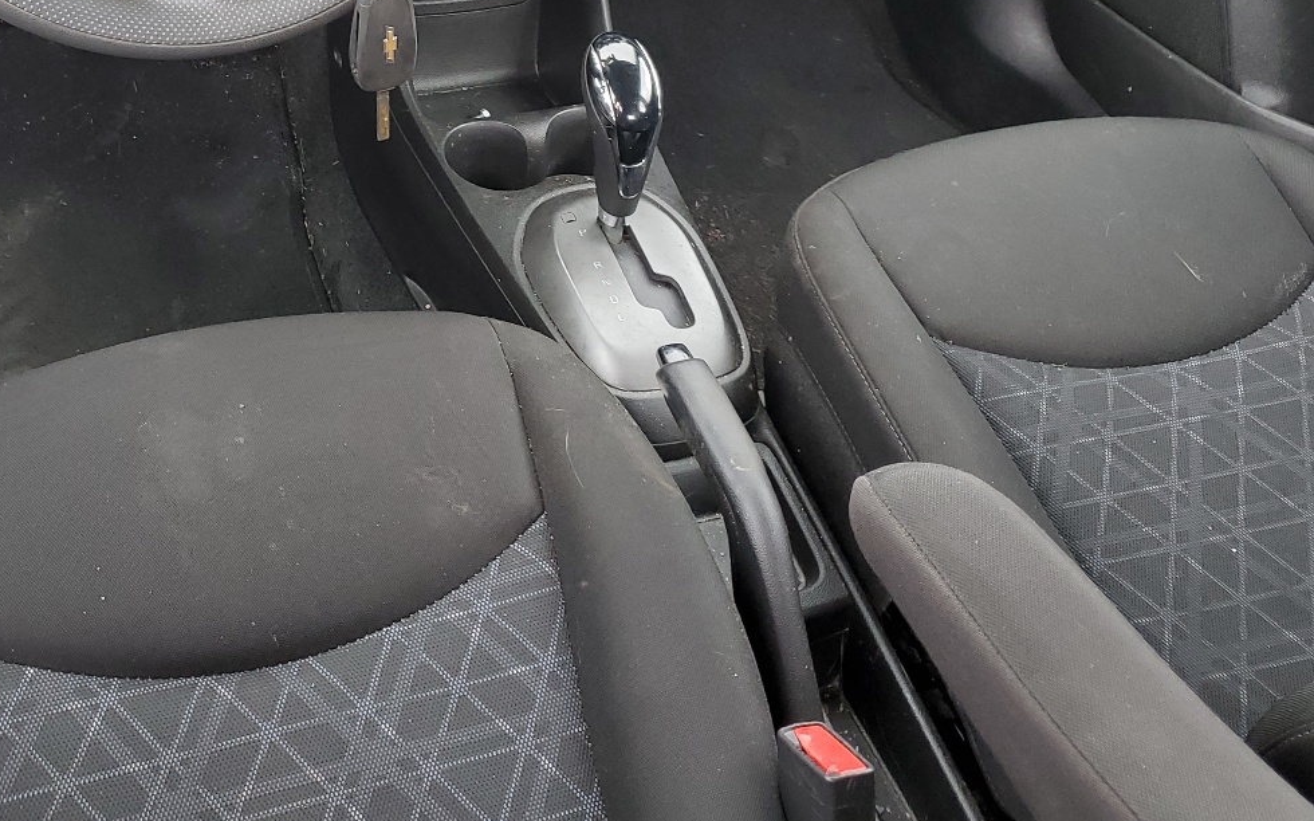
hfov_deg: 43.5
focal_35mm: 45
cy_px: 36
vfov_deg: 27.2
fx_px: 1611
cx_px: 393
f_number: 1.5
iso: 55
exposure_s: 1/60.2
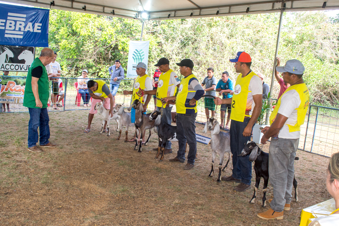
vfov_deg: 38.9
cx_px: 167
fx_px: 320
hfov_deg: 55.8
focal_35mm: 34
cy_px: 113
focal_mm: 22
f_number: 8
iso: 640
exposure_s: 1/60
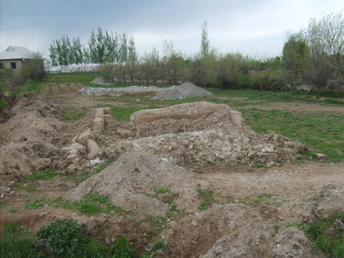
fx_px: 348
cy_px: 129
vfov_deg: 40.7
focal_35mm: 35
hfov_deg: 52.6
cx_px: 172
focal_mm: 5.8
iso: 50
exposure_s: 1/750
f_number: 2.8
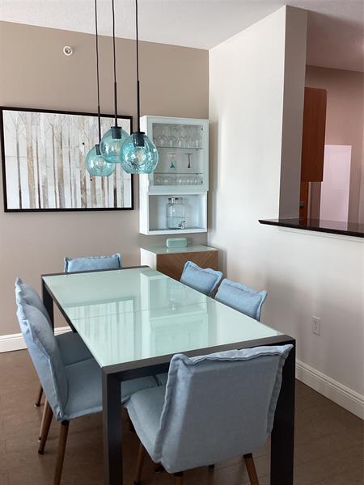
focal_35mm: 31
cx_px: 182
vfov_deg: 58.4
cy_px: 242
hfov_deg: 45.4
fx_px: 435
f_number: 2.4
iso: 80
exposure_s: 1/60
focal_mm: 3.3
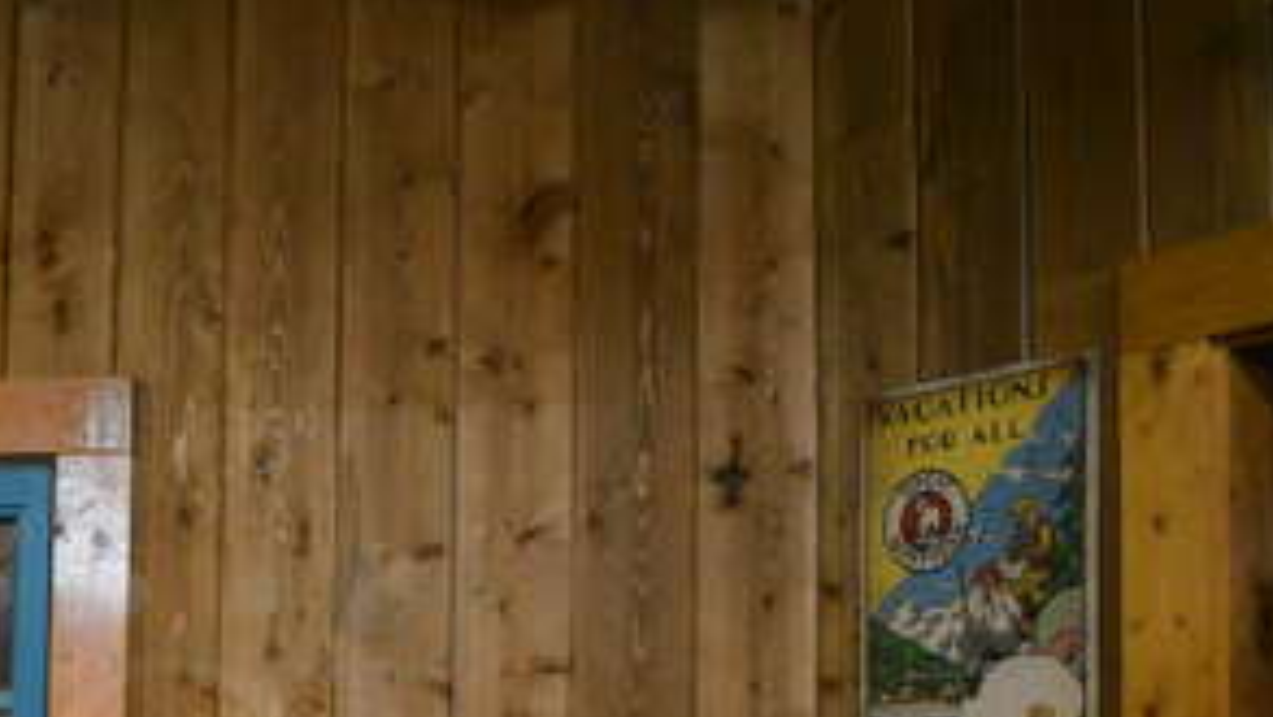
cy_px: 769
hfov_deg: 33.5
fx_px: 1992
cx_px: 122
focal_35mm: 59
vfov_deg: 19.6
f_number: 3.5
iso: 4500
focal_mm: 18
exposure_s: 1/125
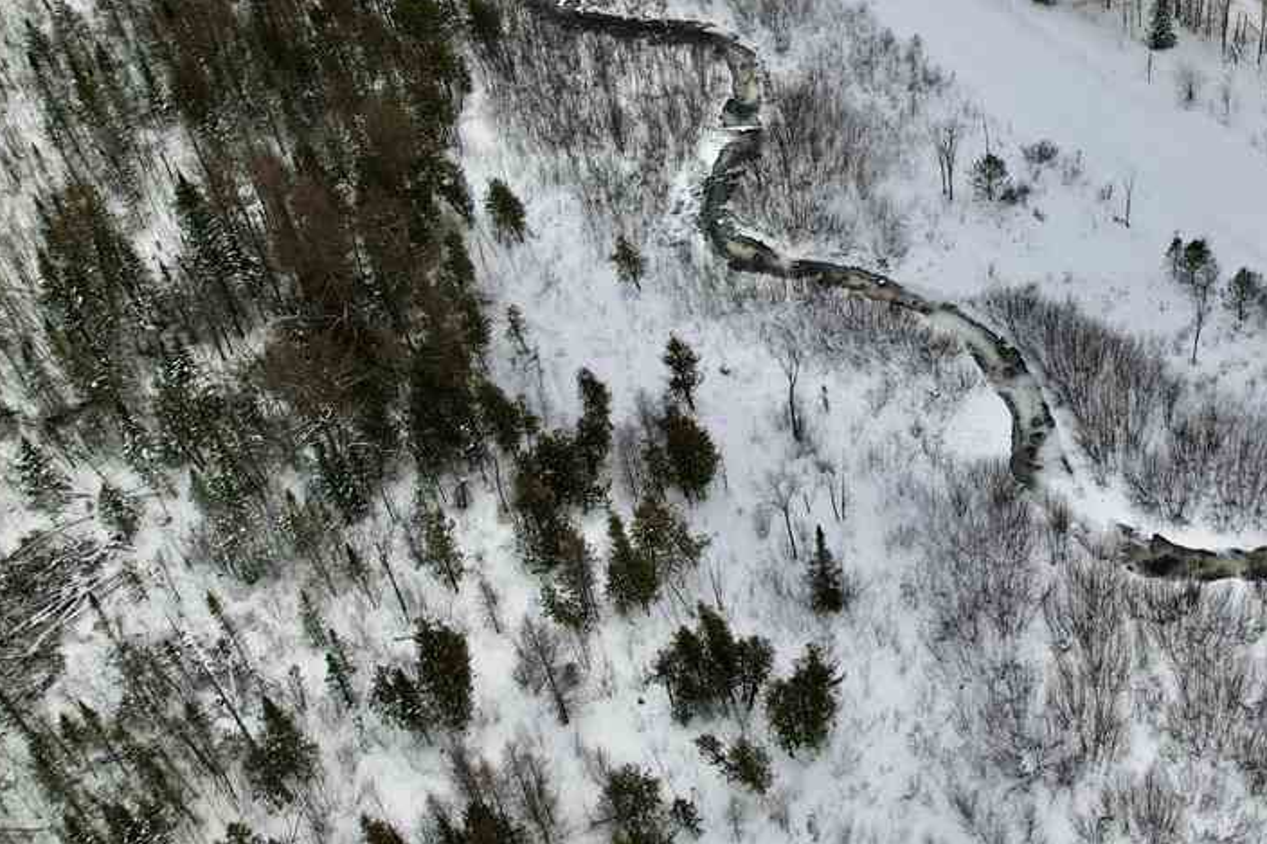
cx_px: 1073
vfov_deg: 32.3
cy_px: 147
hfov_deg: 45.2
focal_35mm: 40
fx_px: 1407
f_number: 2.8
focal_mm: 8.38
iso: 100
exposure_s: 1/15
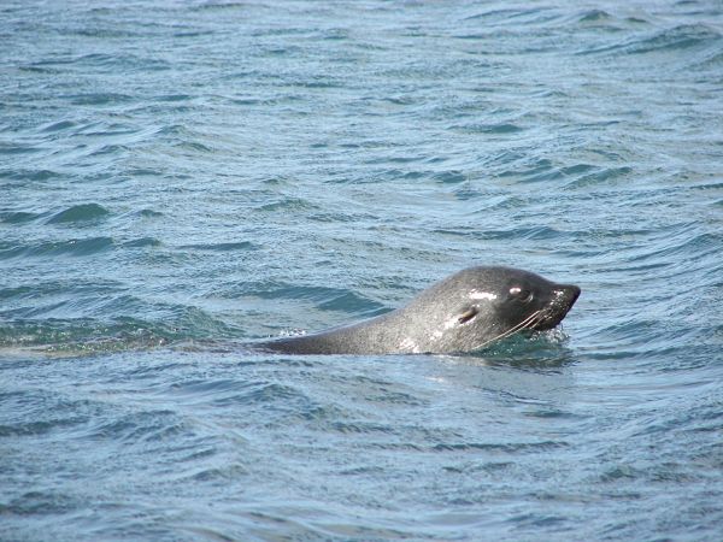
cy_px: 271
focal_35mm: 432
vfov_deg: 3.4
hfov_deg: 4.6
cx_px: 362
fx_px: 9023
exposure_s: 1/400
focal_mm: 72
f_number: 3.7
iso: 50
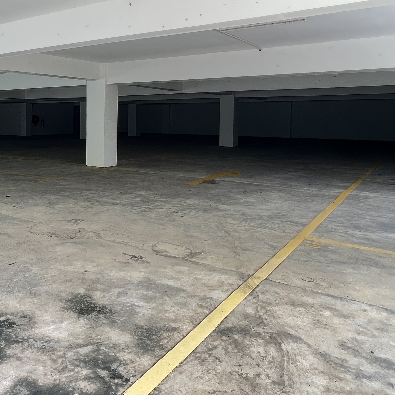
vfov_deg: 53.0
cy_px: 131
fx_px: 387
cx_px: 60
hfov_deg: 49.6
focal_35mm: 30
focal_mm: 1.57
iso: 80
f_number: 1.8
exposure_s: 1/99
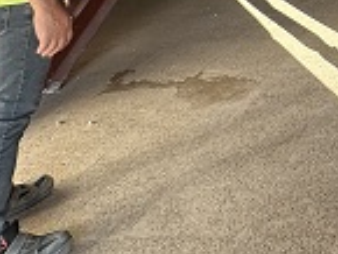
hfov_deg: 24.6
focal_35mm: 58
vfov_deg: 19.0
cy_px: -210
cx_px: 524
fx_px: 567
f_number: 2.2
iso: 40
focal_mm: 2.22
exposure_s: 1/112
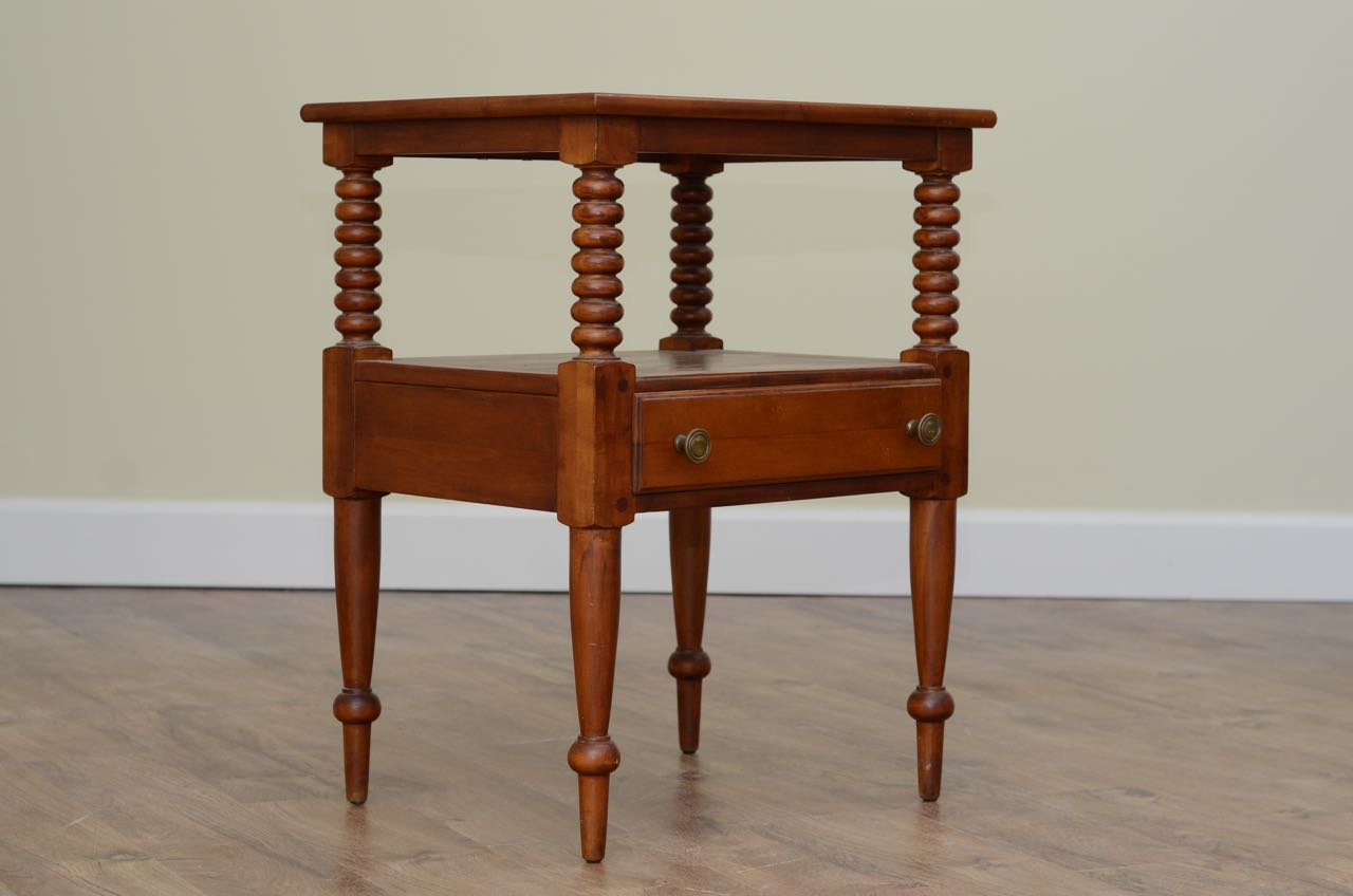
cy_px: 448
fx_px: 2813
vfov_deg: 18.1
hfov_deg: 27.0
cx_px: 676
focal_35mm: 75
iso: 400
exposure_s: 1/125
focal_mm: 50
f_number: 4
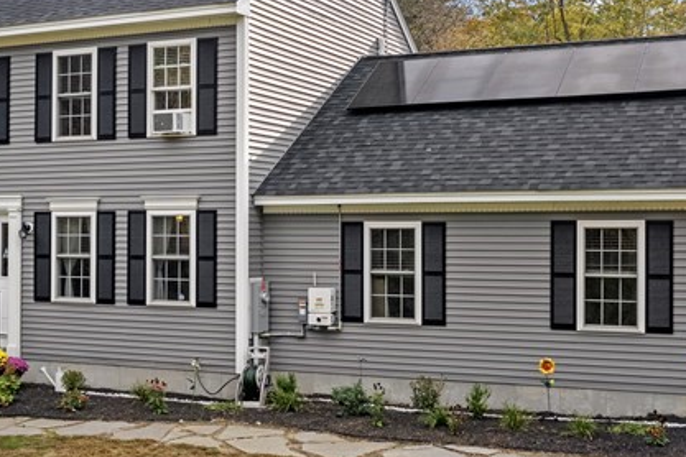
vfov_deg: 25.1
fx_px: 1029
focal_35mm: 54
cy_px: 220
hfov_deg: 36.9
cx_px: 331
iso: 100
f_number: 2.8
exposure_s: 1/500
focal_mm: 8.38
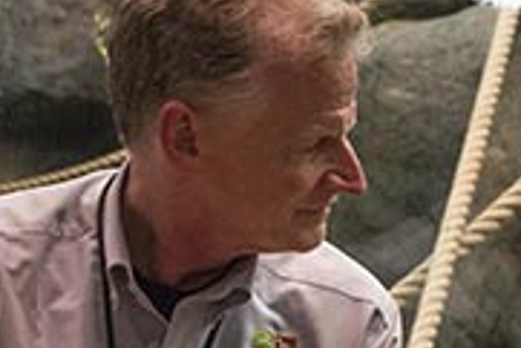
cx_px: 446
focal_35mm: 130
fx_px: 1883
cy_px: 308
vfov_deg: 10.5
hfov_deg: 15.6
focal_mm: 38
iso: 1250
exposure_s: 1/180
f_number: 5.6
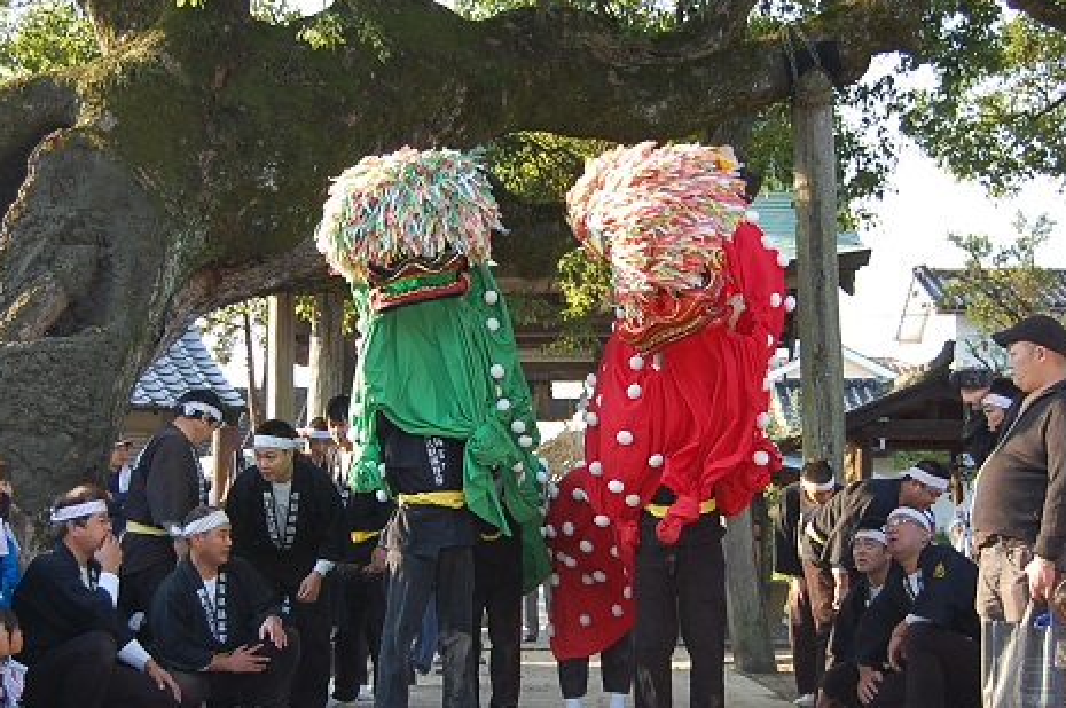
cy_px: 391
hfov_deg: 30.5
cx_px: 532
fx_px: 1952
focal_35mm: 66
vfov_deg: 20.6
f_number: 4.5
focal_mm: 32
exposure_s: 1/320
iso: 400
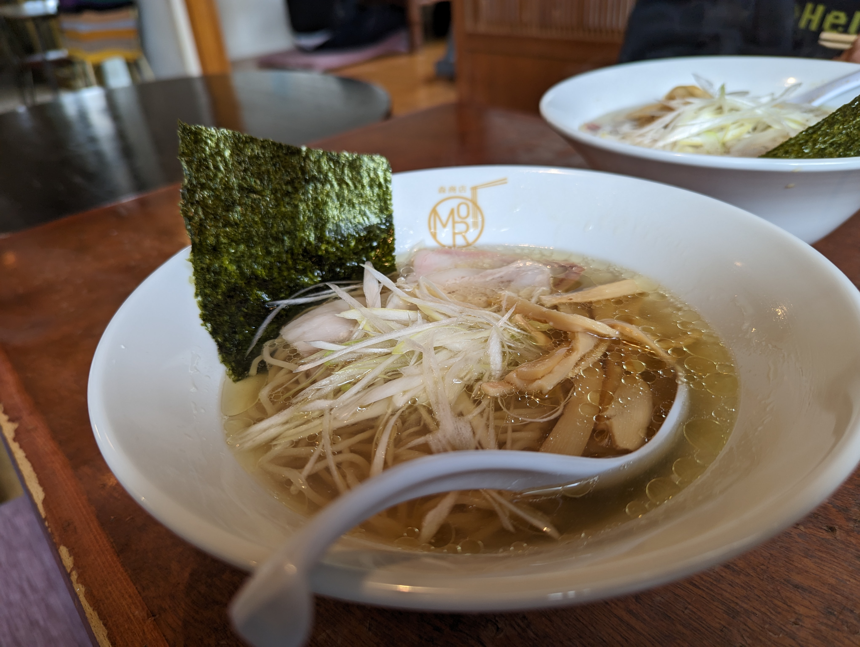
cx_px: 430
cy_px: 324
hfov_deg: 71.5
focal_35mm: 24
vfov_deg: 56.9
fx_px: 597
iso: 56
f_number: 1.85
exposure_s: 1/50
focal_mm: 6.81
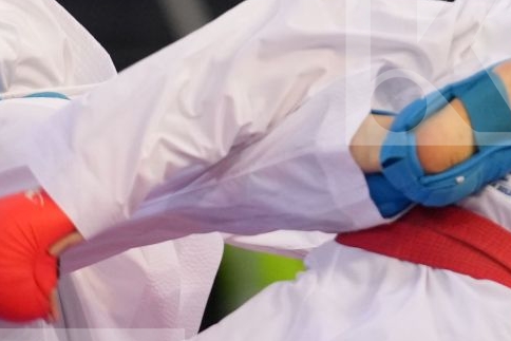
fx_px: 15831
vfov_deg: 1.2
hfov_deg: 1.8
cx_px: 87
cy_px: 50
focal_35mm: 1115
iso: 1600
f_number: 2.8
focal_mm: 200
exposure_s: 1/1000
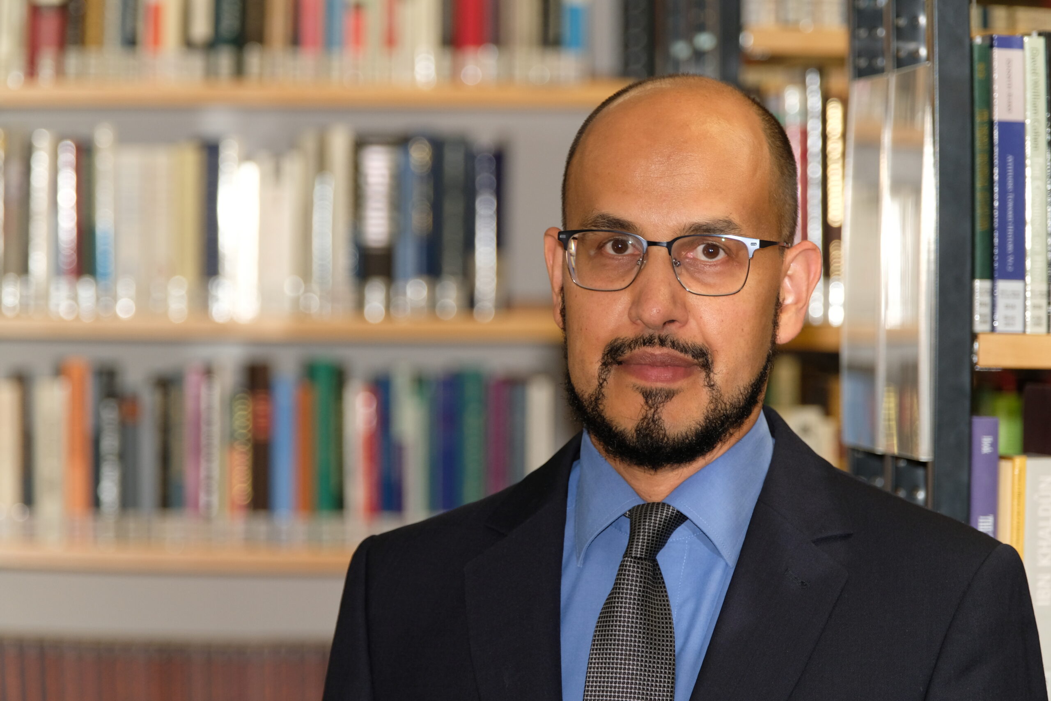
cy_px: 350
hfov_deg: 14.4
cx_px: 526
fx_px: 4146
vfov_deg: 9.7
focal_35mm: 142
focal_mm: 94.5
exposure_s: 1/100
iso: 800
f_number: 2.8
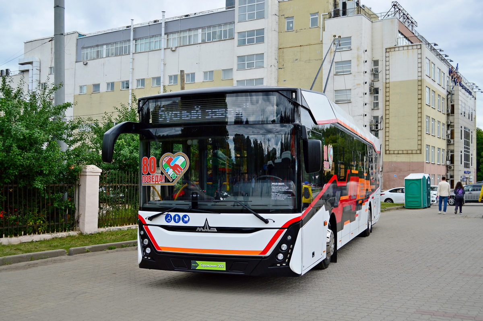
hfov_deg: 49.6
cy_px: 160
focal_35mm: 39
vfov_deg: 34.2
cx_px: 242
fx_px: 523
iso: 200
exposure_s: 1/640
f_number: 5
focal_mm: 26
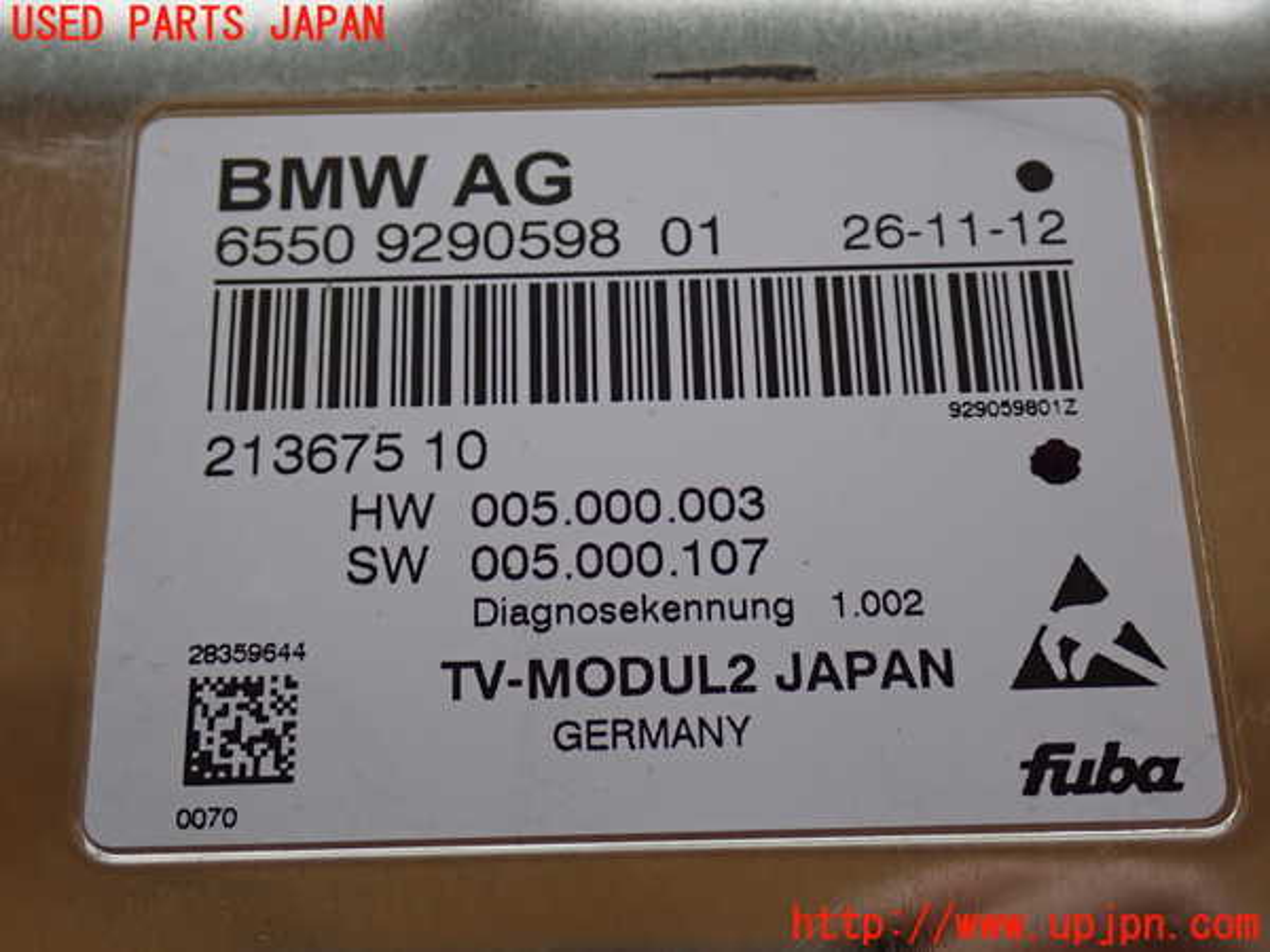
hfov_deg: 38.2
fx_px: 1834
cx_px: 635
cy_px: 476
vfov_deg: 29.1
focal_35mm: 50
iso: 400
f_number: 3.2
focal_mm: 9.01
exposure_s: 1/50
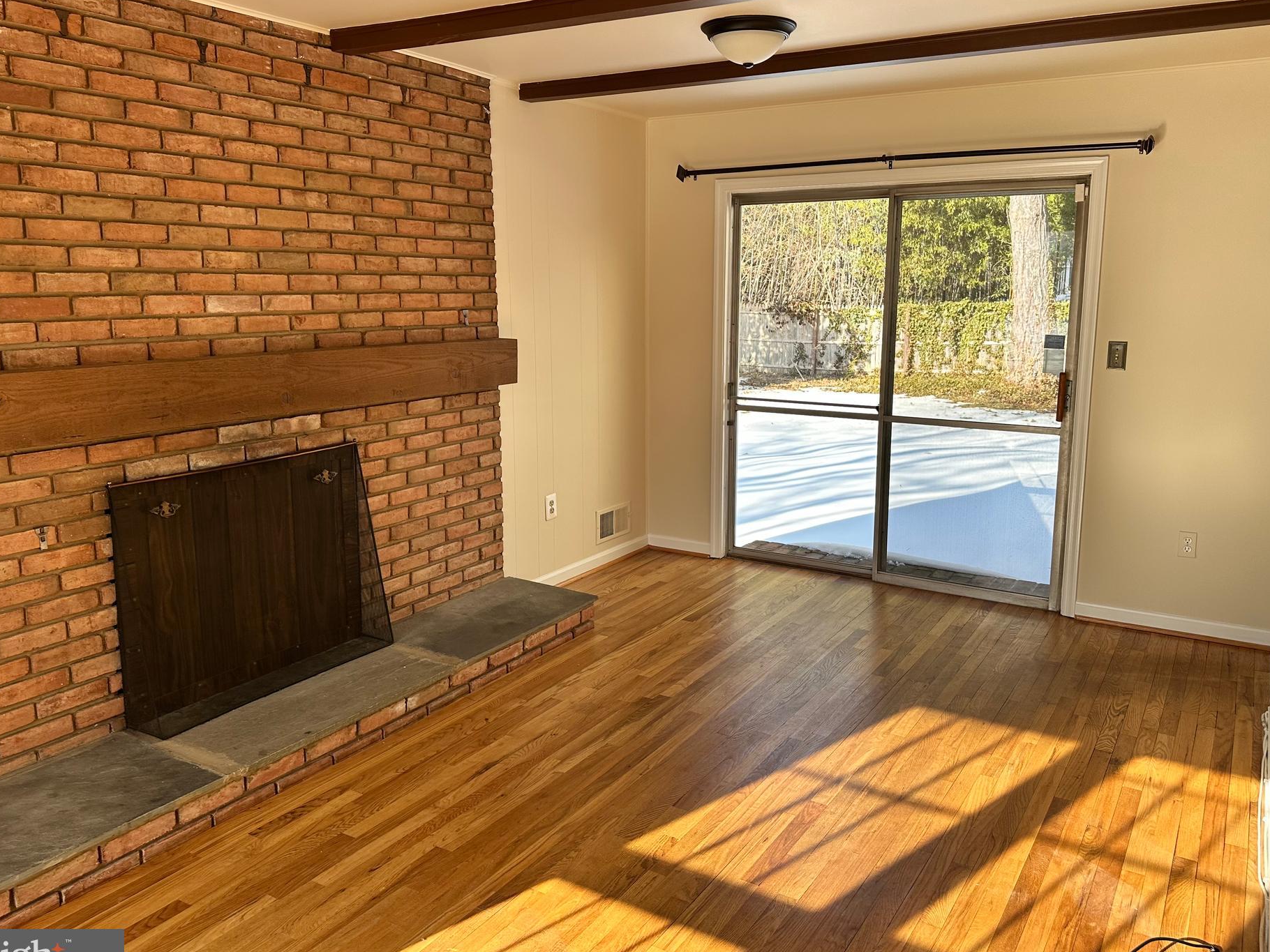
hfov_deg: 65.3
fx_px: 991
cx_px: 664
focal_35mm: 27
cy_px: 451
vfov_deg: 51.3
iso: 80
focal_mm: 6.86
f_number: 1.78
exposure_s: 1/458
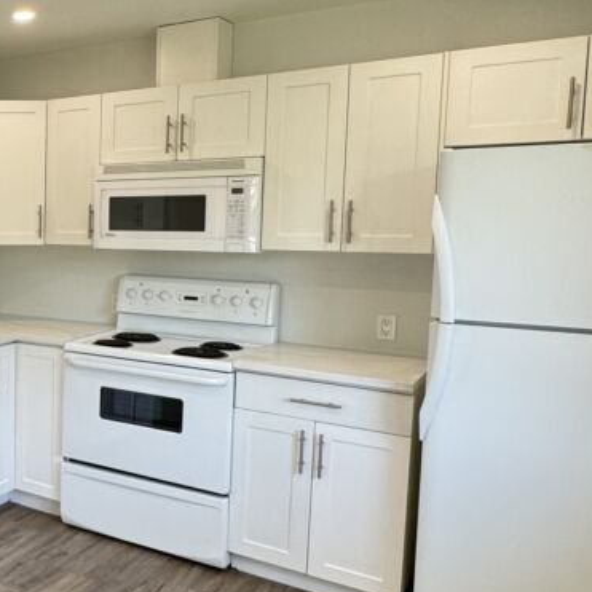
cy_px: 282
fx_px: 774
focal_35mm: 40
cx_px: -144
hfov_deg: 33.0
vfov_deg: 41.8
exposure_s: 1/120
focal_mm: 2.22
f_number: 2.2
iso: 160
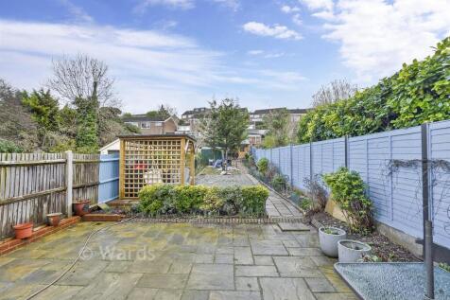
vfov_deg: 77.3
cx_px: 225
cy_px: 150
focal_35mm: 15
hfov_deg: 100.4
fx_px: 187
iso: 320
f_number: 8
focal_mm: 10
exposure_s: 1/160
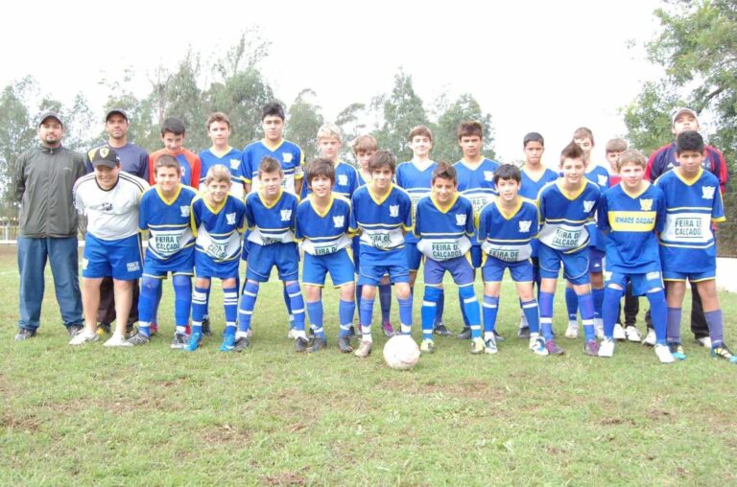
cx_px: 368
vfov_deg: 45.4
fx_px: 582
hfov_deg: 64.7
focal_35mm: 28
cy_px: 244
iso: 1600
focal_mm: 19
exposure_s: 1/1000
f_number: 5.6
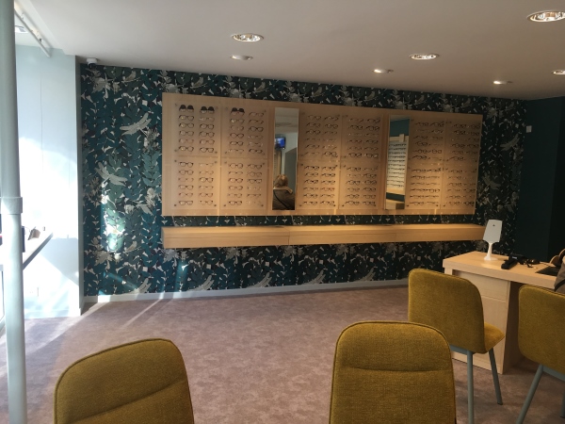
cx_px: 282
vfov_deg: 48.2
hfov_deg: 61.7
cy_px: 212
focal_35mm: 29
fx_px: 473
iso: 32
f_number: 2.2
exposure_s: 1/100
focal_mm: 4.15
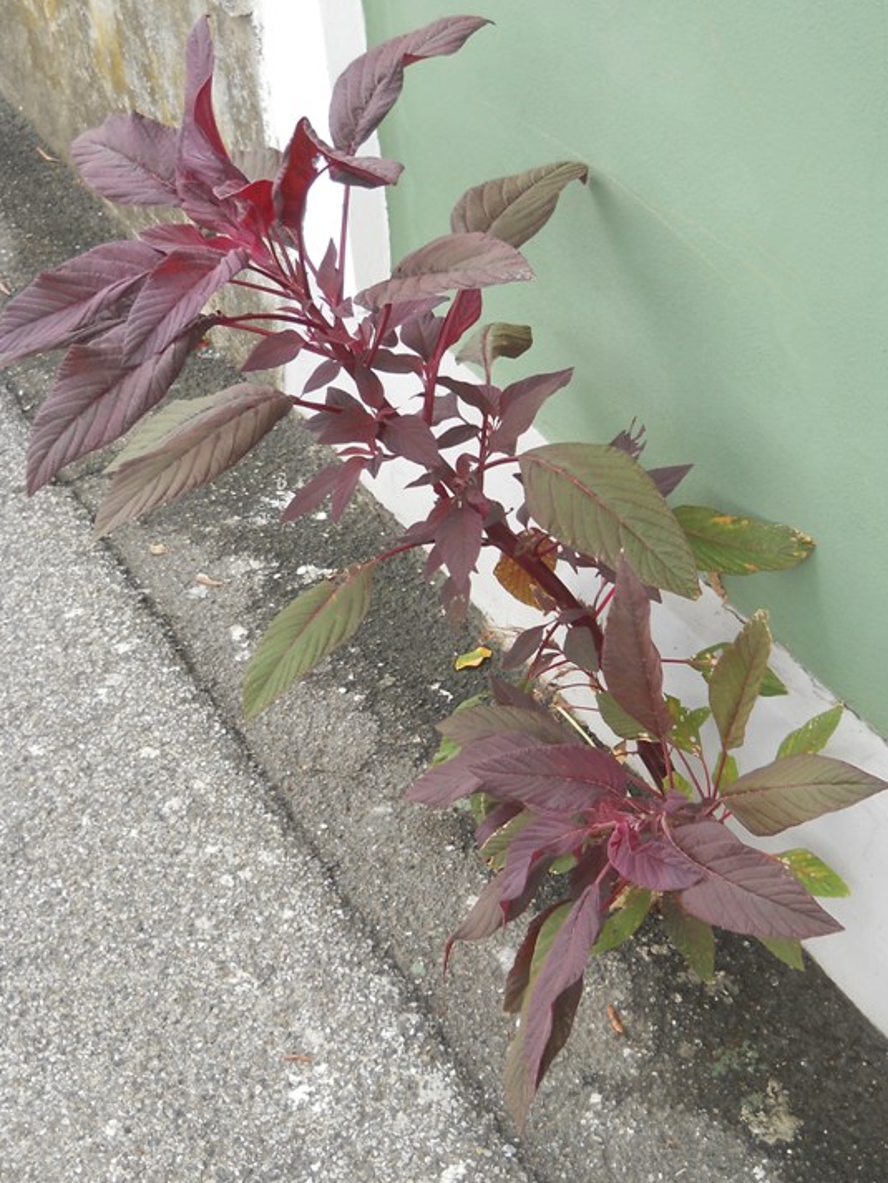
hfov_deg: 31.5
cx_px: 495
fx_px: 1573
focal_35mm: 46
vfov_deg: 41.2
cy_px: 577
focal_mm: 6.72
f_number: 3.1
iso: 80
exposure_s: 1/125
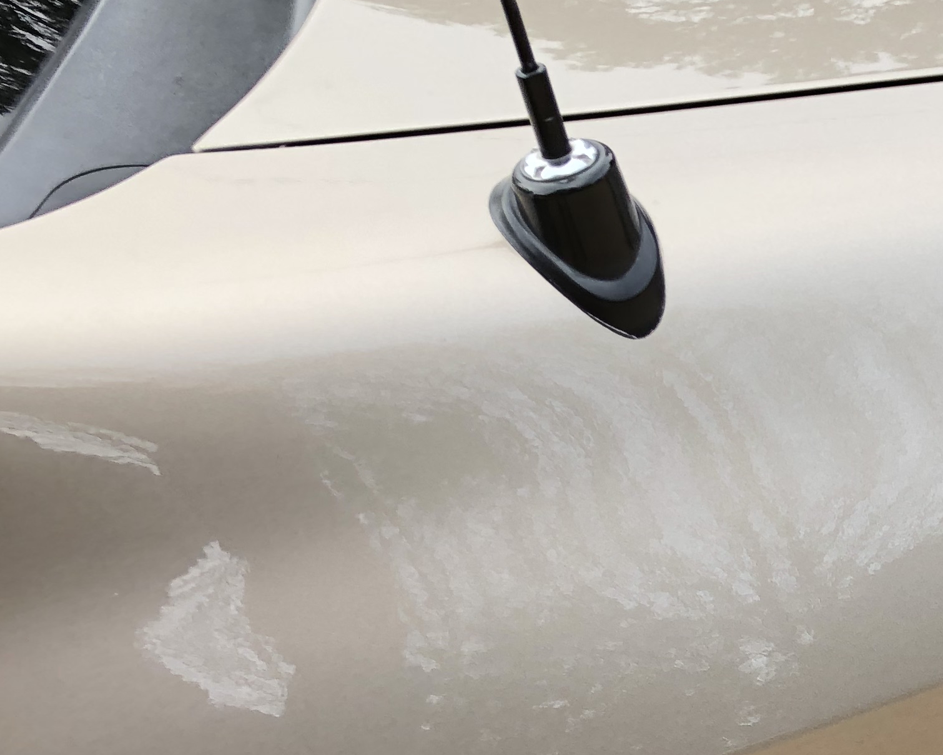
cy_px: 882
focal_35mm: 73
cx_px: 1074
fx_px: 2037
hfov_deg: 24.1
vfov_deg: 19.8
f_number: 1.8
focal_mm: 3.99
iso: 20
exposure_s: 1/179
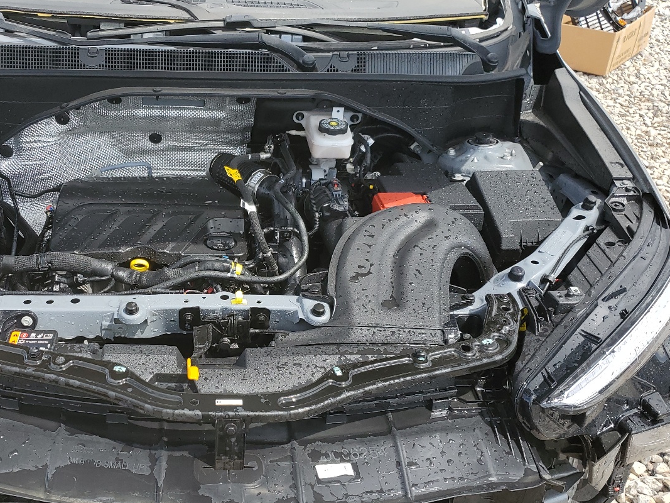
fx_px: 755
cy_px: 294
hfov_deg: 47.0
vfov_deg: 36.7
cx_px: 213
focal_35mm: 39
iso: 50
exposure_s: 1/1111
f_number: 1.5
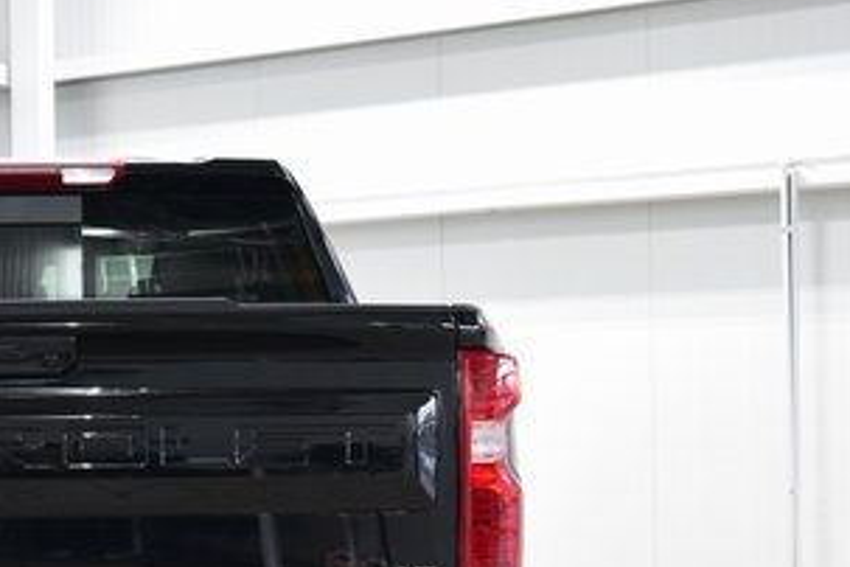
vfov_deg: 12.3
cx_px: -3
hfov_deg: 18.0
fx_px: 2622
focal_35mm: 111
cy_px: 465
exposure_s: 1/15
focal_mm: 35
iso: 900
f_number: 6.3
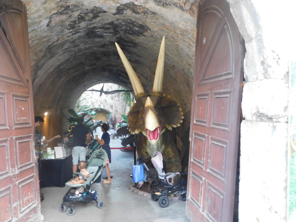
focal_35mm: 30
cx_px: 148
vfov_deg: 46.8
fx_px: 257
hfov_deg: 60.0
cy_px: 111
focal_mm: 5.3
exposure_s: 1/30
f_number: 3.2
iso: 250
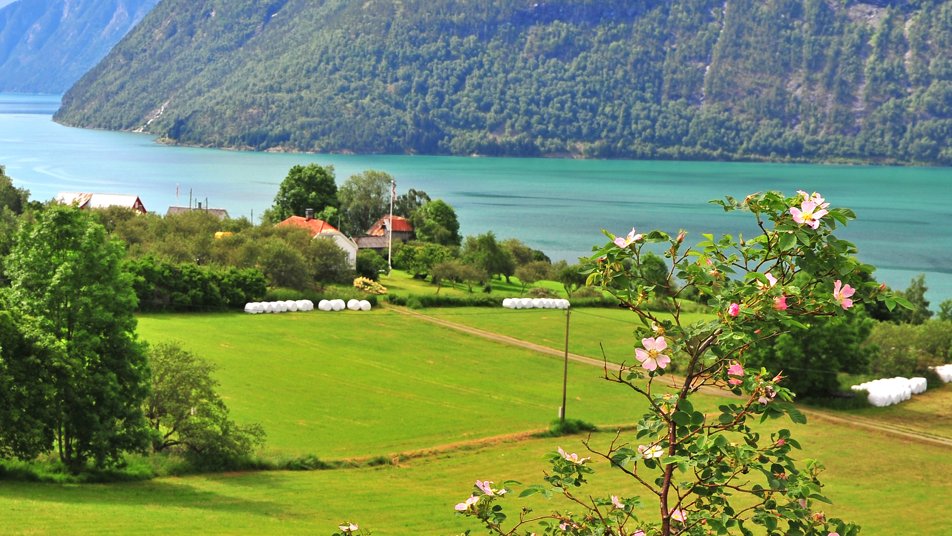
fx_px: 1919
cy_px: 365
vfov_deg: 15.9
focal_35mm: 76
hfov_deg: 27.3
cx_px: 174
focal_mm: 42
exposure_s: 1/250
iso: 200
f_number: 10
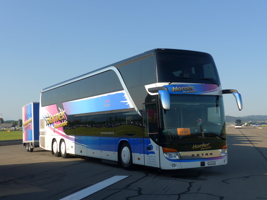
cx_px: 134
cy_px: 100
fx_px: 378
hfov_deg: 38.9
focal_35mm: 49
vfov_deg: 29.7
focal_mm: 10.1
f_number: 3.2
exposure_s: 1/1000
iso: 80
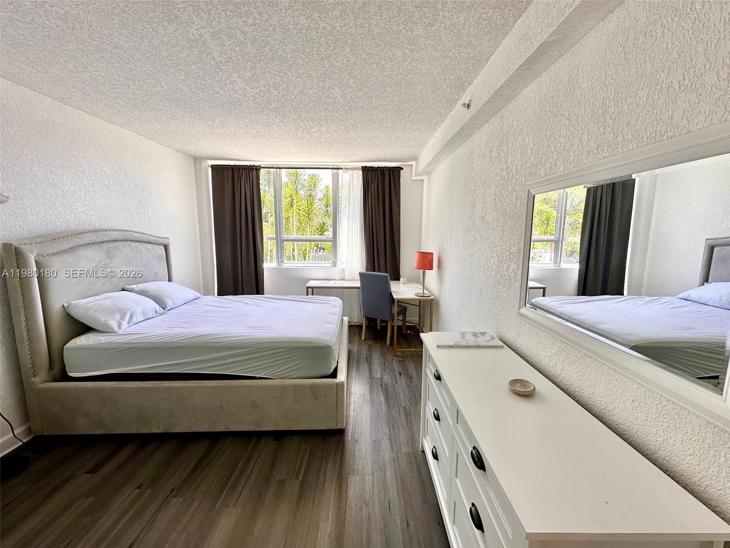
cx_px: 365
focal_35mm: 14
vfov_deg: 85.7
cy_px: 274
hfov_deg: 102.1
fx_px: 295
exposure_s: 1/152
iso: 40
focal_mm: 2.22
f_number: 2.2
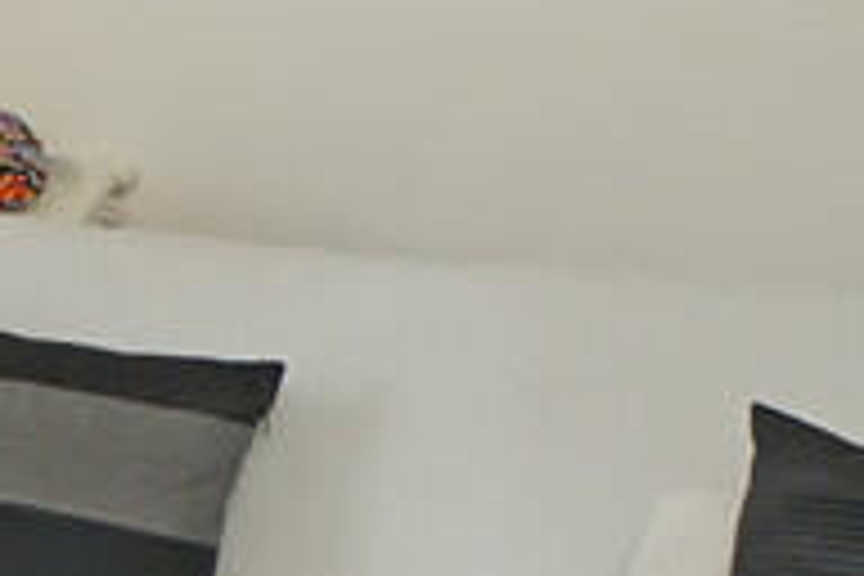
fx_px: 3456
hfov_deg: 12.9
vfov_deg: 9.4
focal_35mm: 144
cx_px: -720
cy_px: -52
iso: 100
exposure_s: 1/60
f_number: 4.5
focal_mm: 18
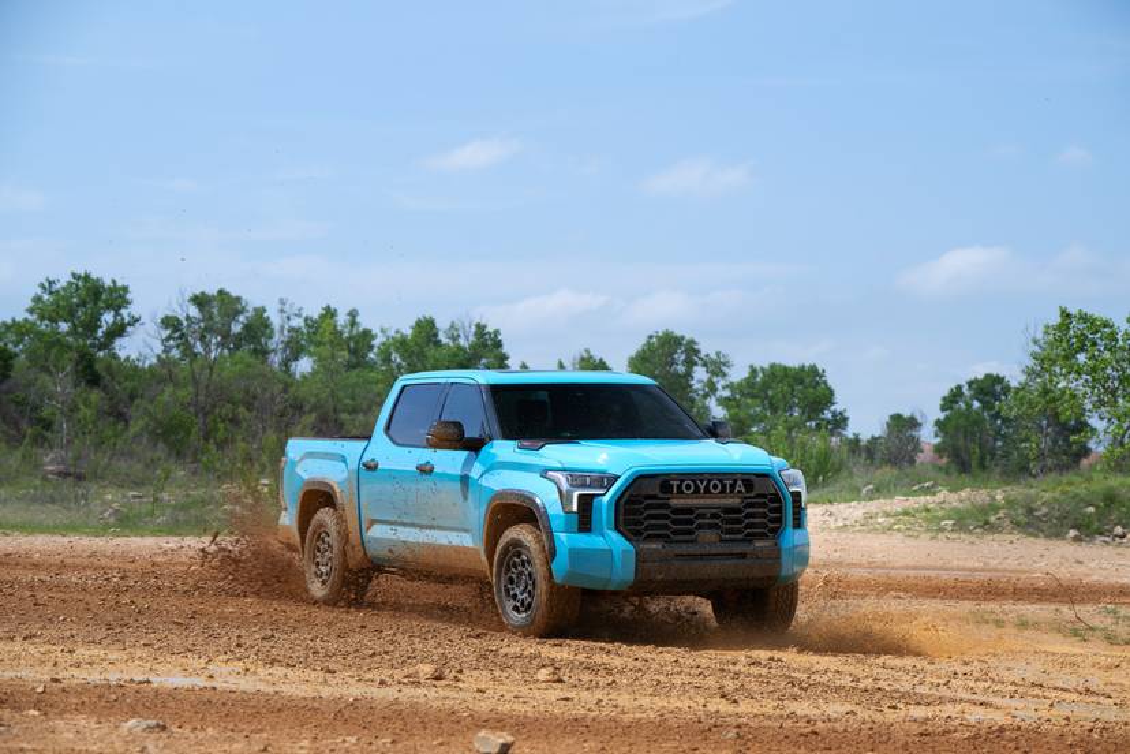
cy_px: 377
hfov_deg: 21.2
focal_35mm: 96
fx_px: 3013
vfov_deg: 14.3
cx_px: 565
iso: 100
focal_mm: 96
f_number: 5
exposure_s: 1/320
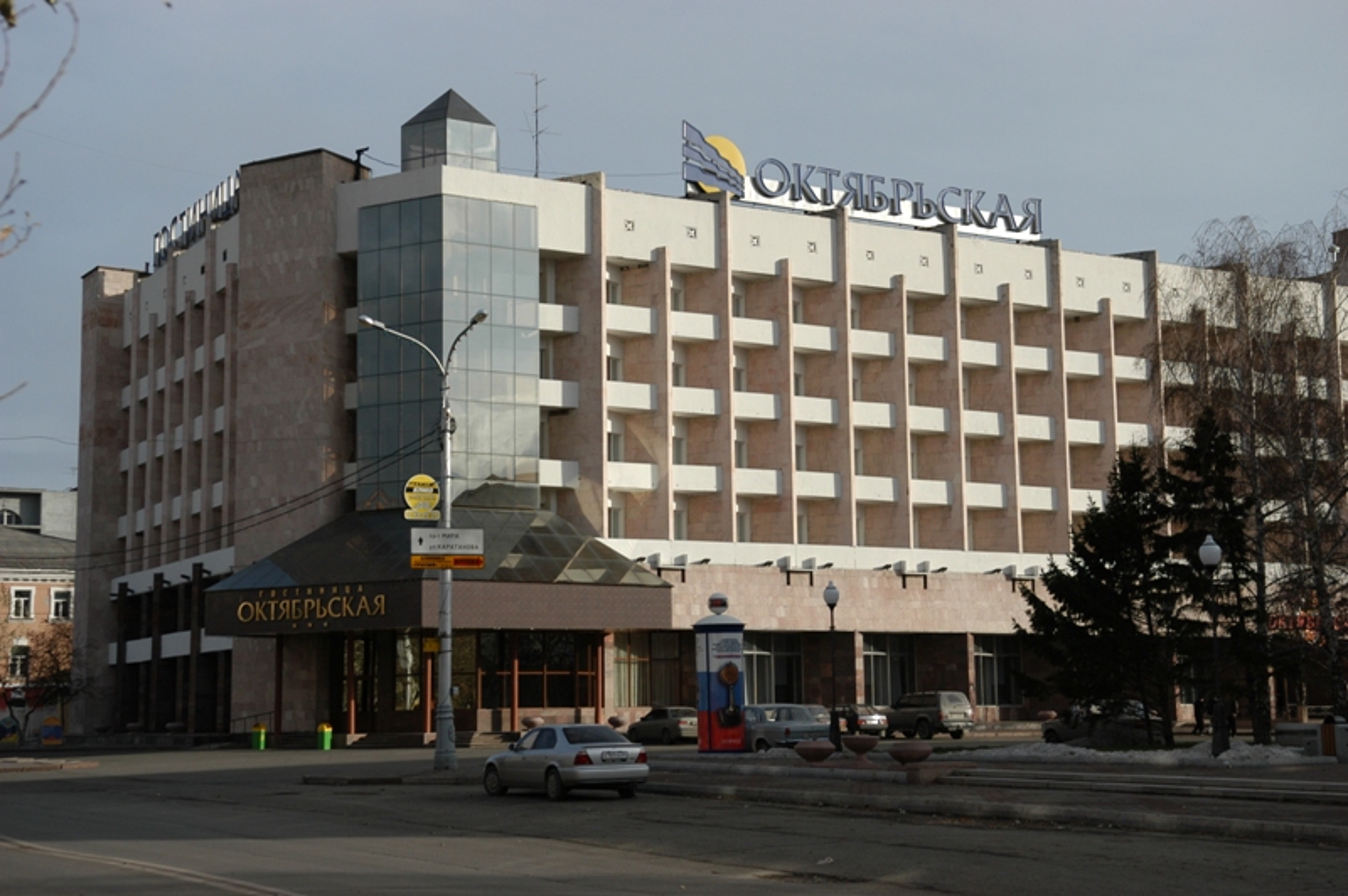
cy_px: 448
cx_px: 674
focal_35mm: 51
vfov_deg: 26.4
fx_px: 1908
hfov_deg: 38.9
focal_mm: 34
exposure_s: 1/2000
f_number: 3.5
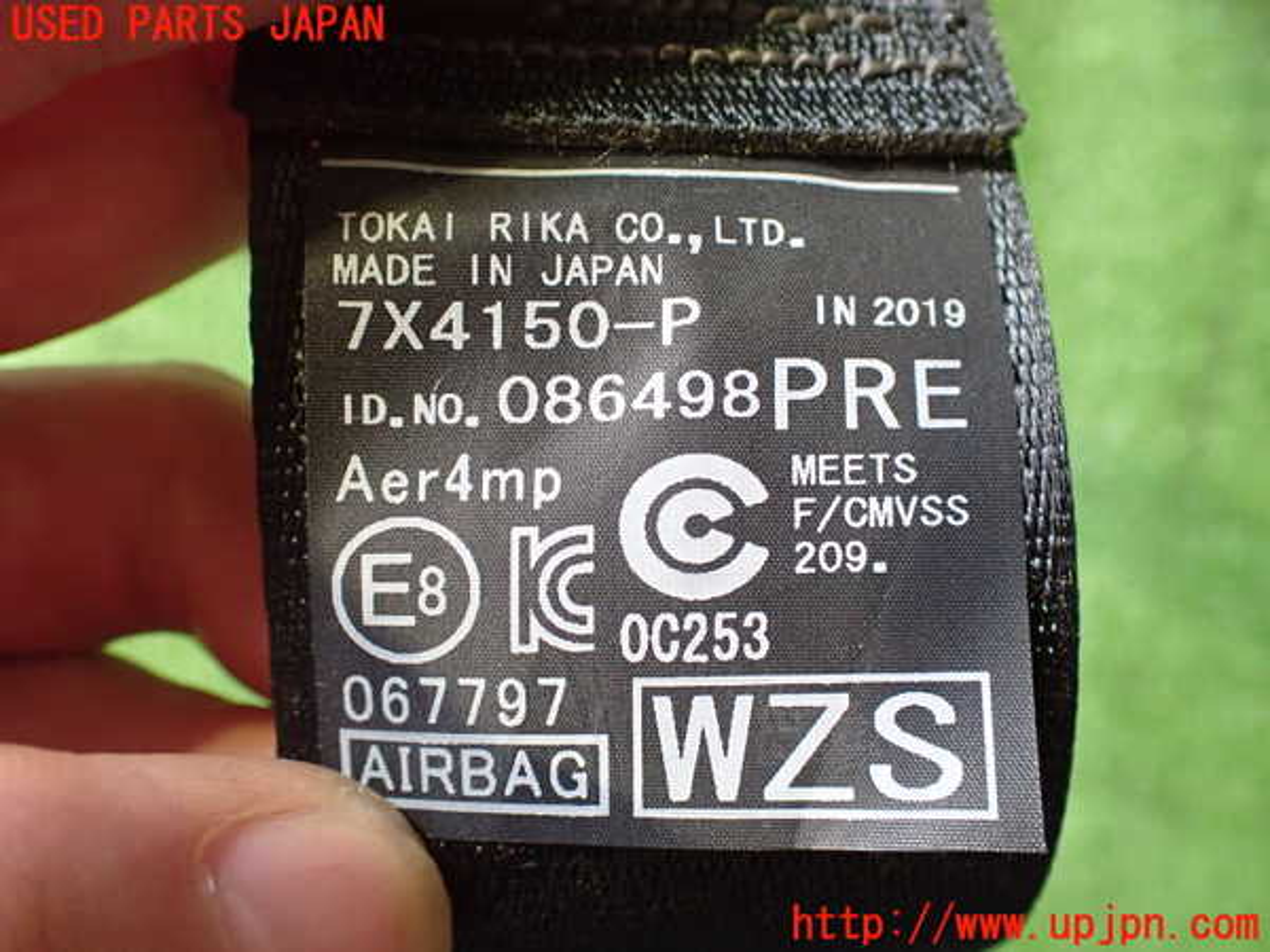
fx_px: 1101
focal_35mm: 30
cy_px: 476
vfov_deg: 46.8
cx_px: 635
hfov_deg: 60.0
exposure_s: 1/30
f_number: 2.3
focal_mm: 5.4
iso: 800
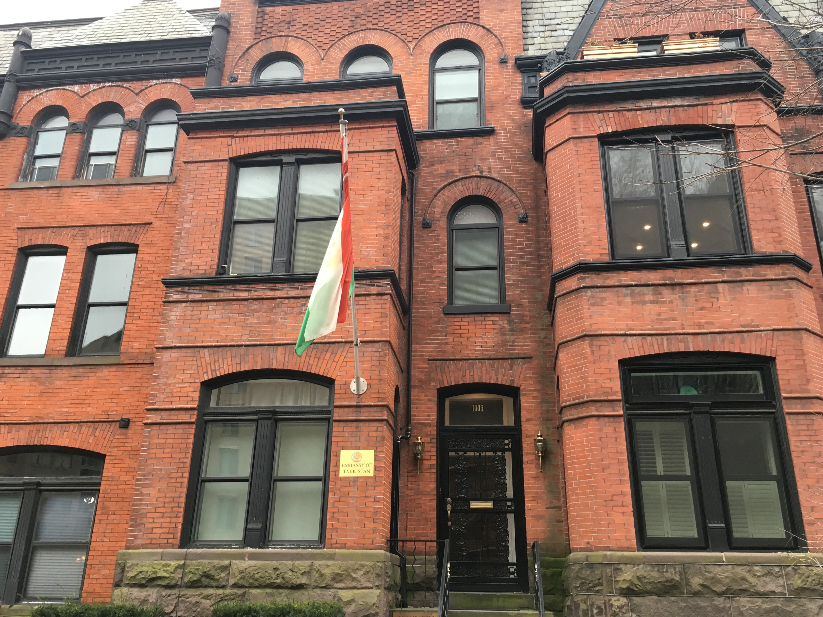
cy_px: 308
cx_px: 412
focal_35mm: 29
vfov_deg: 48.2
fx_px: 689
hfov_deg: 61.7
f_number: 2.2
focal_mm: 4.15
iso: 32
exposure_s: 1/40
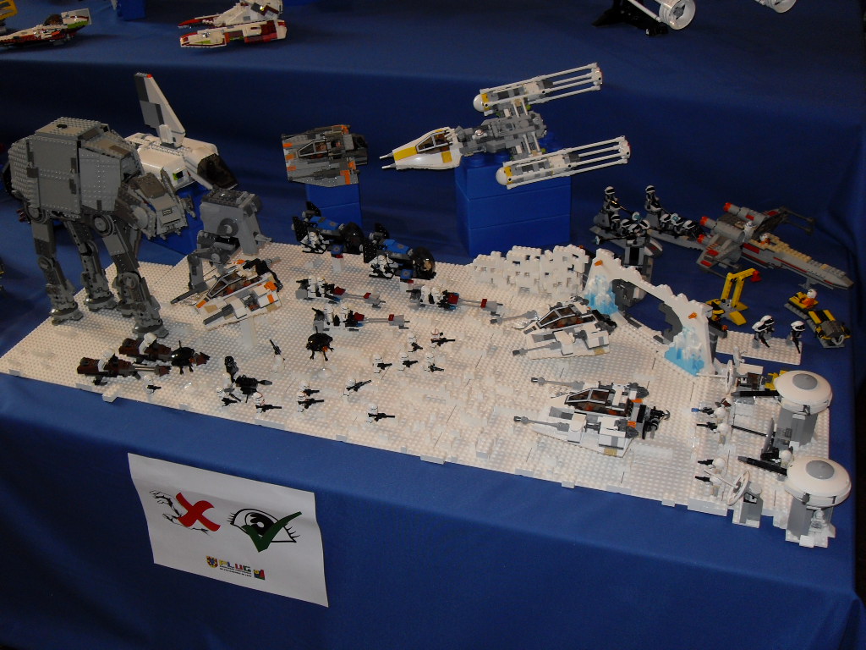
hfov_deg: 50.1
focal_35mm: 37
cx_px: 433
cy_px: 325
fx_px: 926
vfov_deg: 38.7
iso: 100
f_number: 2.8
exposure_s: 1/45
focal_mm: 6.3
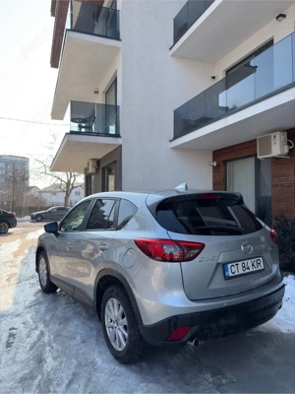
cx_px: 148
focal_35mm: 26
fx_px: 295
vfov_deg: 67.3
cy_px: 197
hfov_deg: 53.1
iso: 50
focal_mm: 5.96
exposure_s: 1/1145
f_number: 1.6
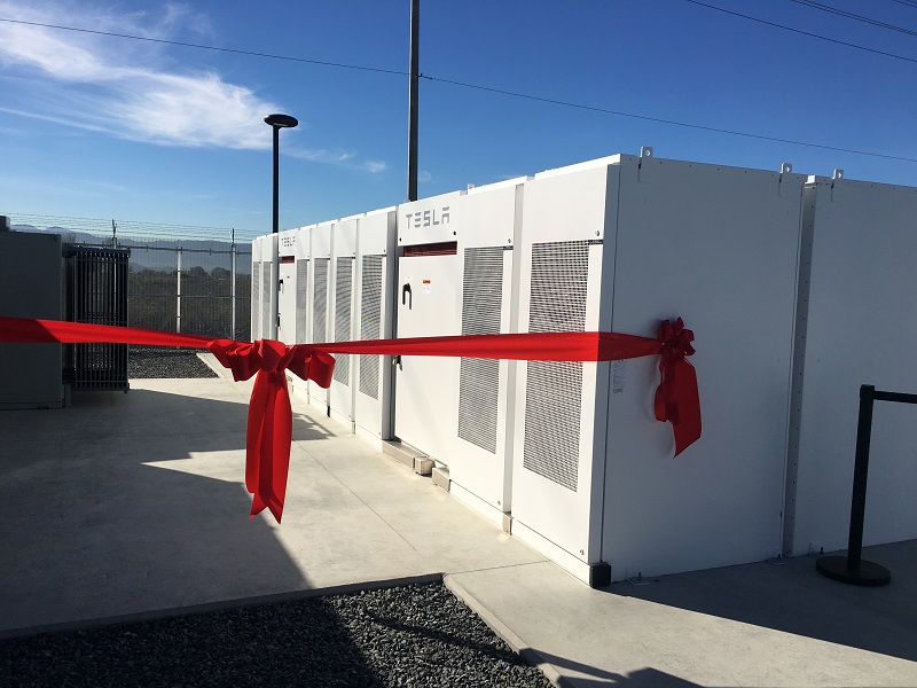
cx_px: 458
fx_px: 768
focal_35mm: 29
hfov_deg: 61.7
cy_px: 344
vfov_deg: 48.2
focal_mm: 4.15
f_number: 2.2
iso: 25
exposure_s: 1/3497
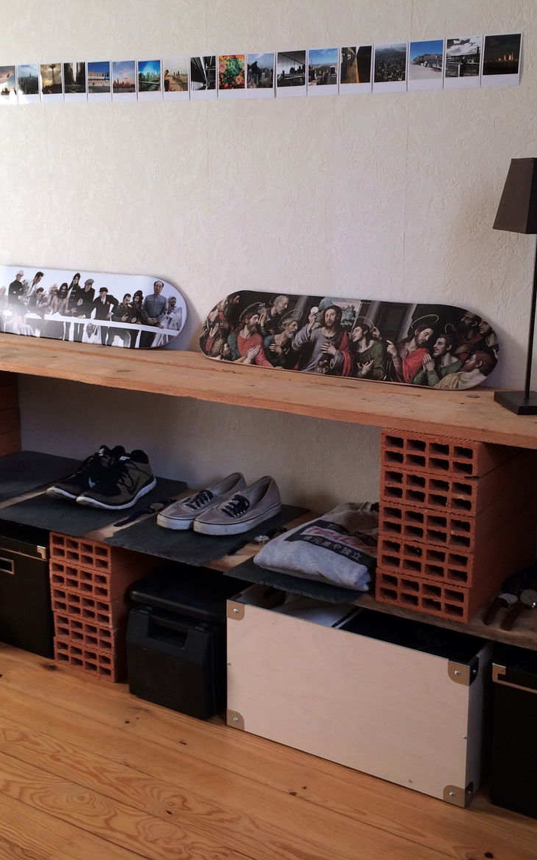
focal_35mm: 42
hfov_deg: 30.5
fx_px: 983
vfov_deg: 47.2
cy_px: 426
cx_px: 306
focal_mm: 4.15
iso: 50
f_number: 2.2
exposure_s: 1/50
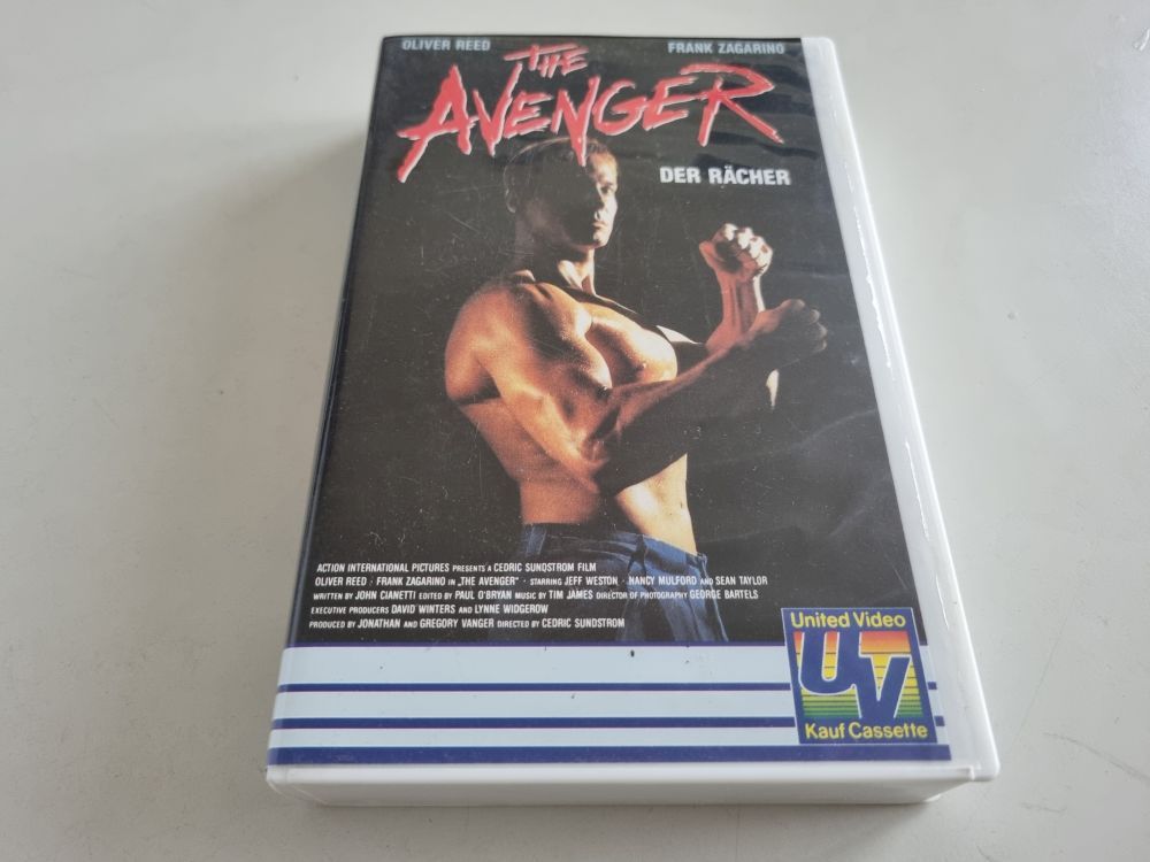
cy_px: 431
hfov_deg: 67.3
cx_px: 575
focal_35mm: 26
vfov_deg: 53.1
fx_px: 864
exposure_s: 1/50
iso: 320
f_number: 1.8
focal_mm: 5.4
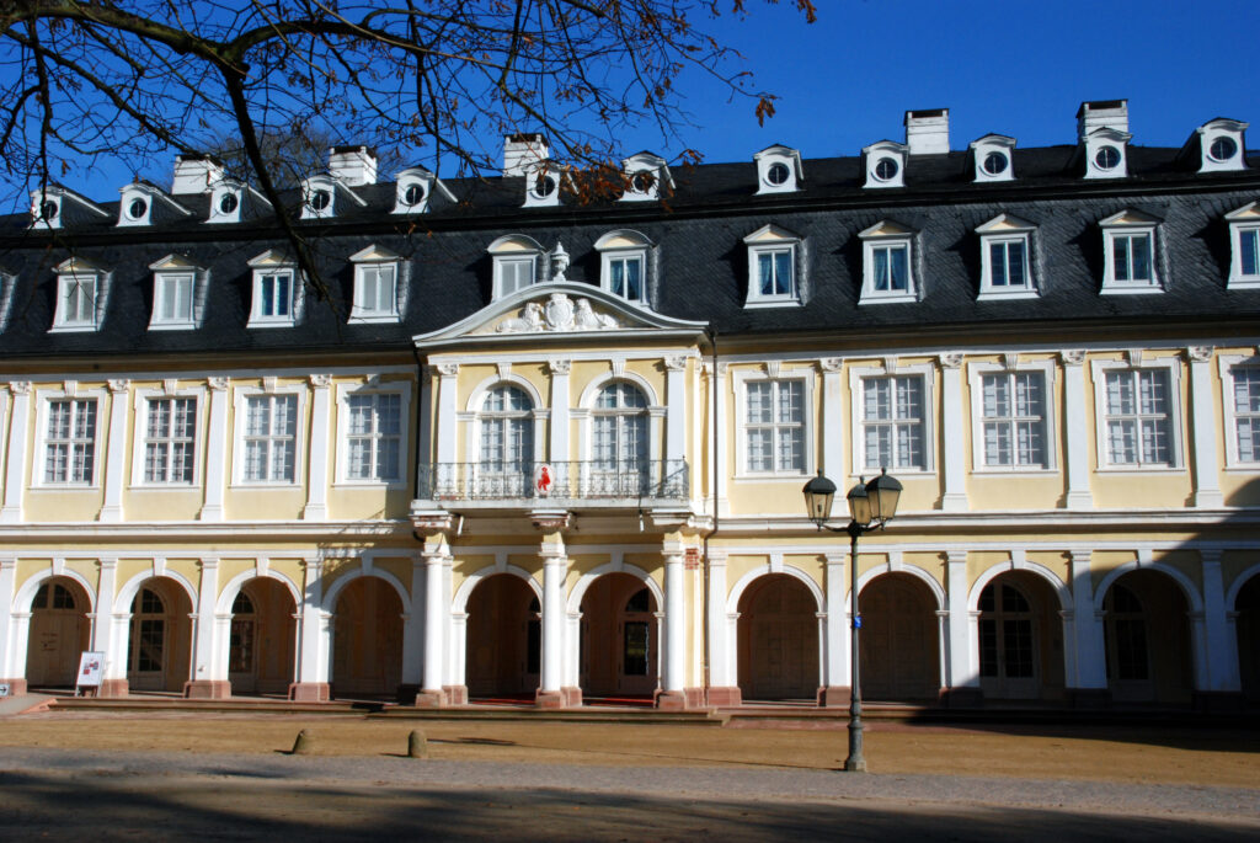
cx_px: 630
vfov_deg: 34.3
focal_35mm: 39
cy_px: 422
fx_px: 1366
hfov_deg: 49.5
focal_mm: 26
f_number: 25
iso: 400
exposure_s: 1/125
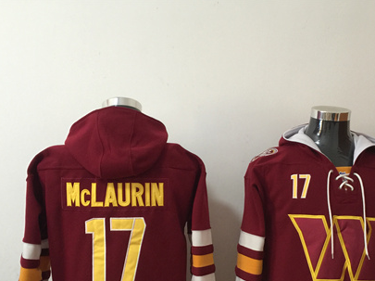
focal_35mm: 43
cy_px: 207
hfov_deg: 43.8
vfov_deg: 33.0
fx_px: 465
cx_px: 215
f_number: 2.2
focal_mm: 4.15
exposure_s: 1/10
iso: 100
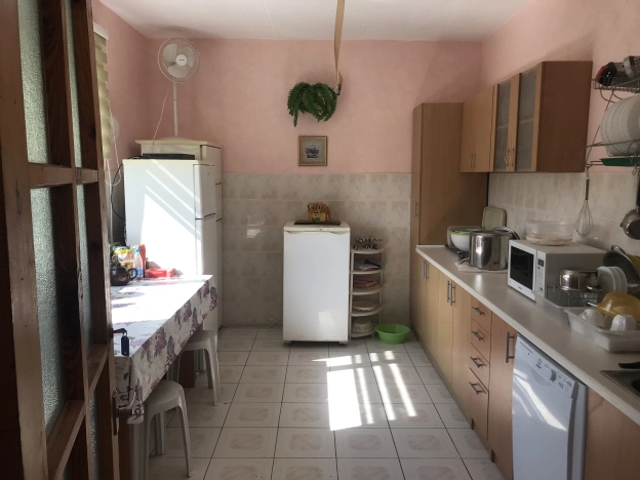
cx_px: 320
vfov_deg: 49.7
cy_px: 240
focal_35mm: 28
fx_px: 518
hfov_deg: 63.4
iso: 20
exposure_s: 1/380
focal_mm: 3.99
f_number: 1.8
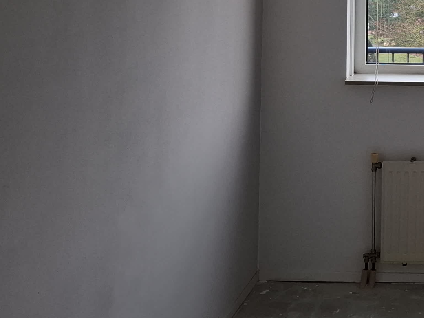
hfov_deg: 28.1
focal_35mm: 61
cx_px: 496
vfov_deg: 22.7
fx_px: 747
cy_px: -28
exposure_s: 1/100
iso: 50
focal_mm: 5.5
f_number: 1.8
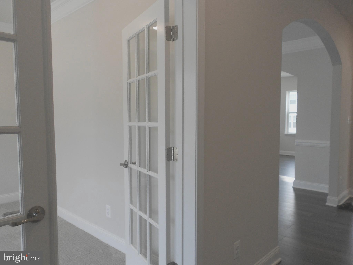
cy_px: 132
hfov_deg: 67.3
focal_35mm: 26
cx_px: 176
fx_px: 265
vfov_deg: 53.1
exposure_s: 1/50
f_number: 3.2
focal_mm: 4.6
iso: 80
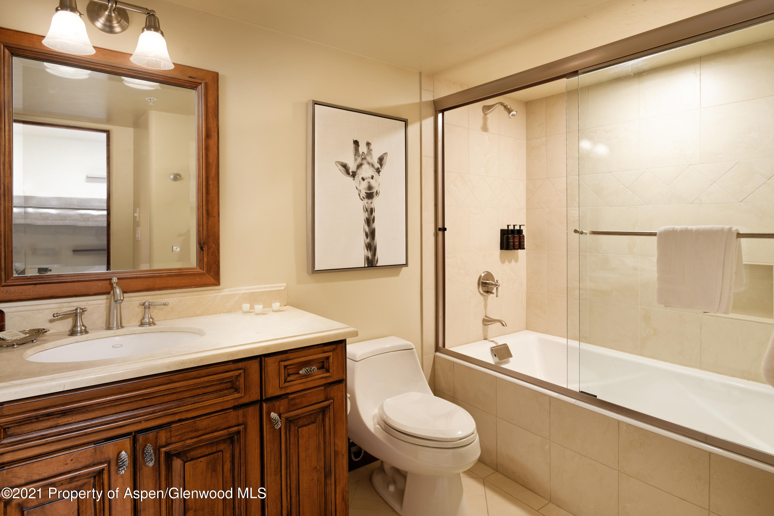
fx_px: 430
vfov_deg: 62.0
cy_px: 258
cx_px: 387
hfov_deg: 84.0
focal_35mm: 20
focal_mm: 20
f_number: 7.1
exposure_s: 2
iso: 100
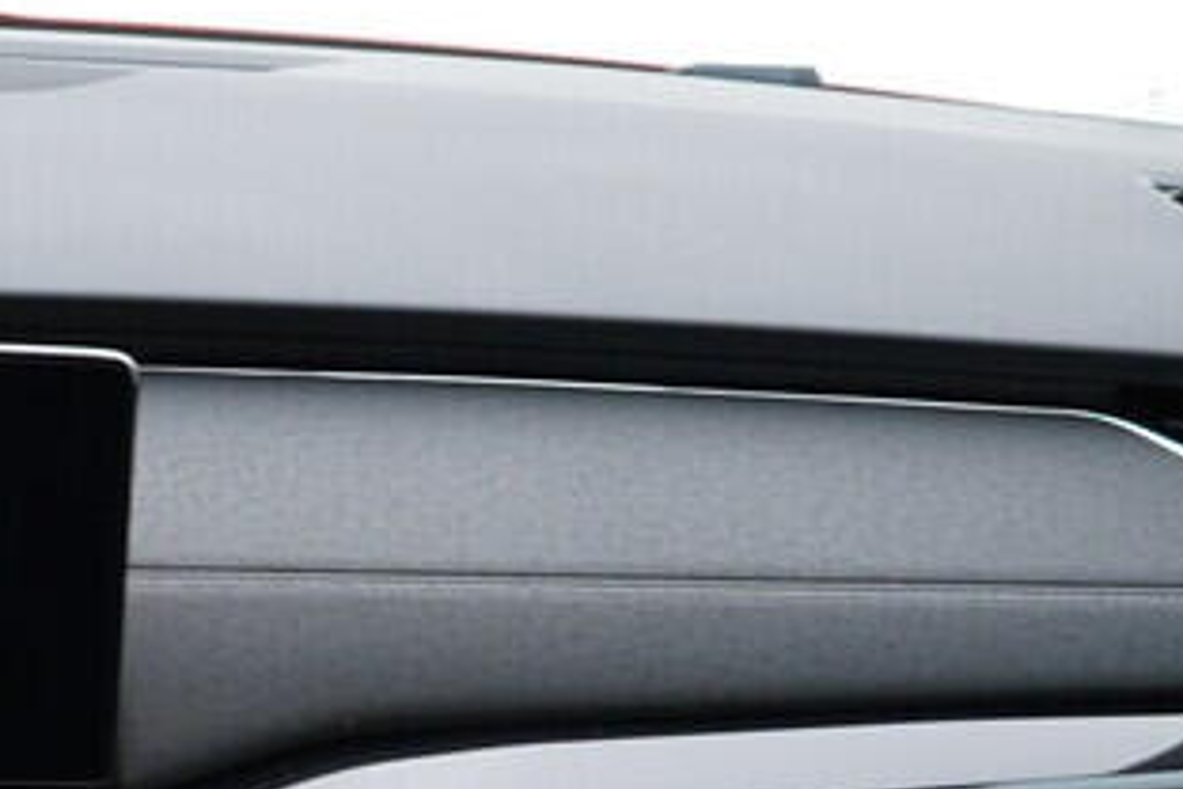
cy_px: 1034
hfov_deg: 16.1
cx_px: -489
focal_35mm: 118
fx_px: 3877
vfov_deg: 11.3
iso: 200
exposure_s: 1/40
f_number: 2.8
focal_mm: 24
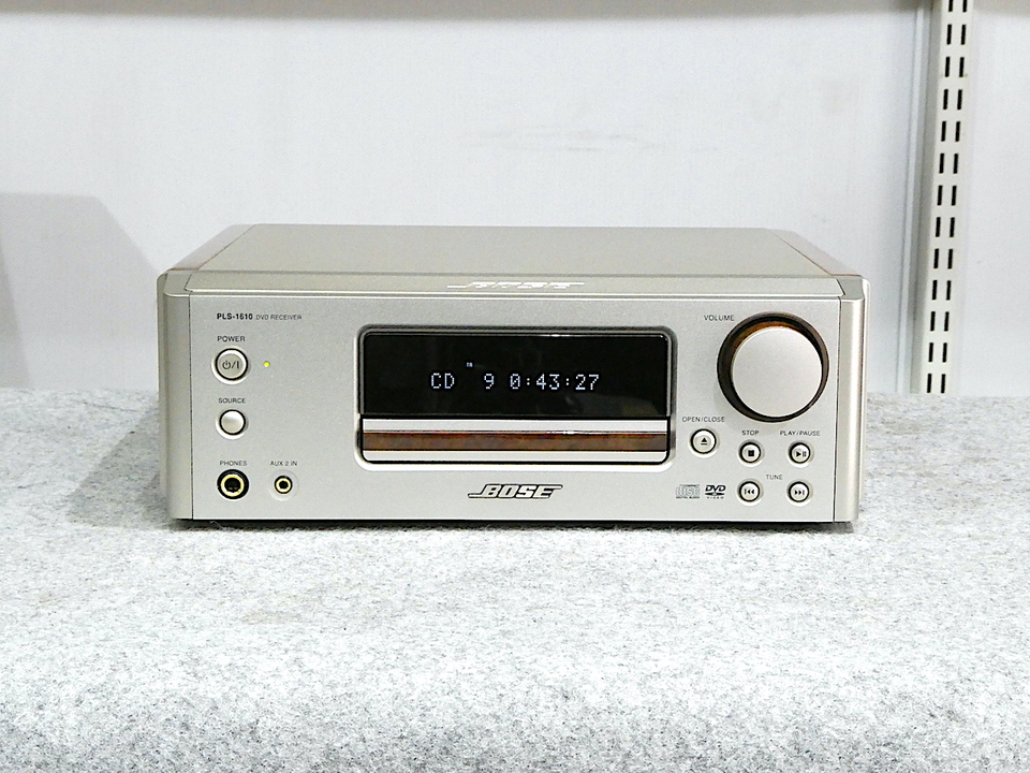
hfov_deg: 27.8
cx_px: 515
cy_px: 386
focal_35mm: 70
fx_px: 2083
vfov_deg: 21.0
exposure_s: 1/40
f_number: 6.3
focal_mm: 12.5
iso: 1600
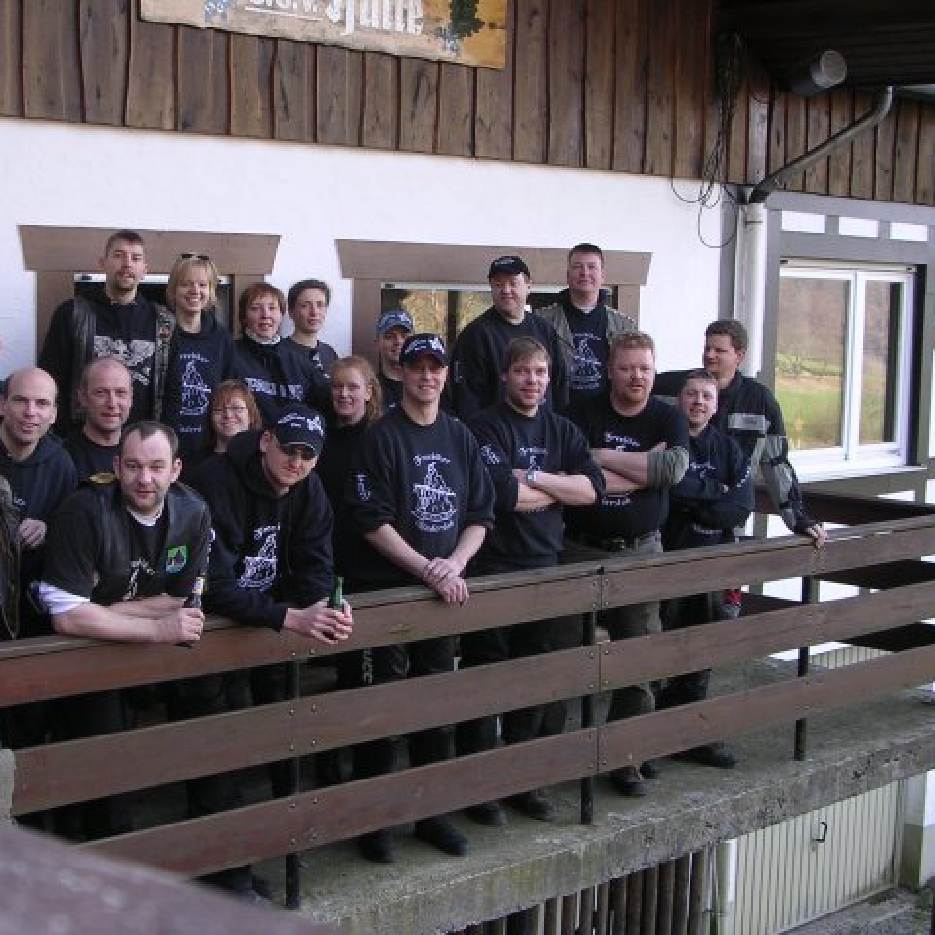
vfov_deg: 29.6
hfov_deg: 29.4
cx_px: 327
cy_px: 468
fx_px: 1772
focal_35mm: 58
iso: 100
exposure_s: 1/57.6
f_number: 3.1
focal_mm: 7.5
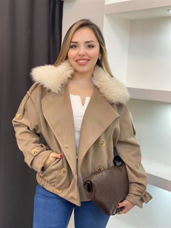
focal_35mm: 52
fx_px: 342
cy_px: 114
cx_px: 86
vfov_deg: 36.8
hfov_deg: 28.0
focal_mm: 6
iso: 100
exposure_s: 1/100
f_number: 2
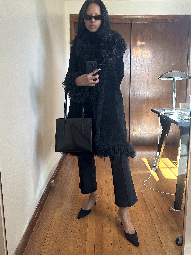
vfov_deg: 69.4
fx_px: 184
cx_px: 98
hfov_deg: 54.9
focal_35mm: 25
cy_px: 123
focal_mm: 6.86
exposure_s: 1/121
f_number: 1.78
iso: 200
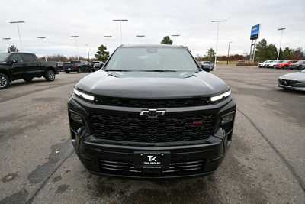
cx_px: 152
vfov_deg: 67.4
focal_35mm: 18
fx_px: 153
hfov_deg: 90.0
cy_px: 102
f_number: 5.6
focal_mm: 12
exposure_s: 1/250
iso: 250
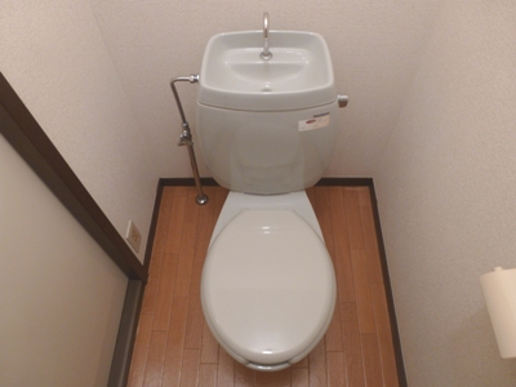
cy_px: 194
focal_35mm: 24
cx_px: 258
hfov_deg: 71.6
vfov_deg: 56.8
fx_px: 358
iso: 100
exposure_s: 1/4
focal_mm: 4.3
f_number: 3.3
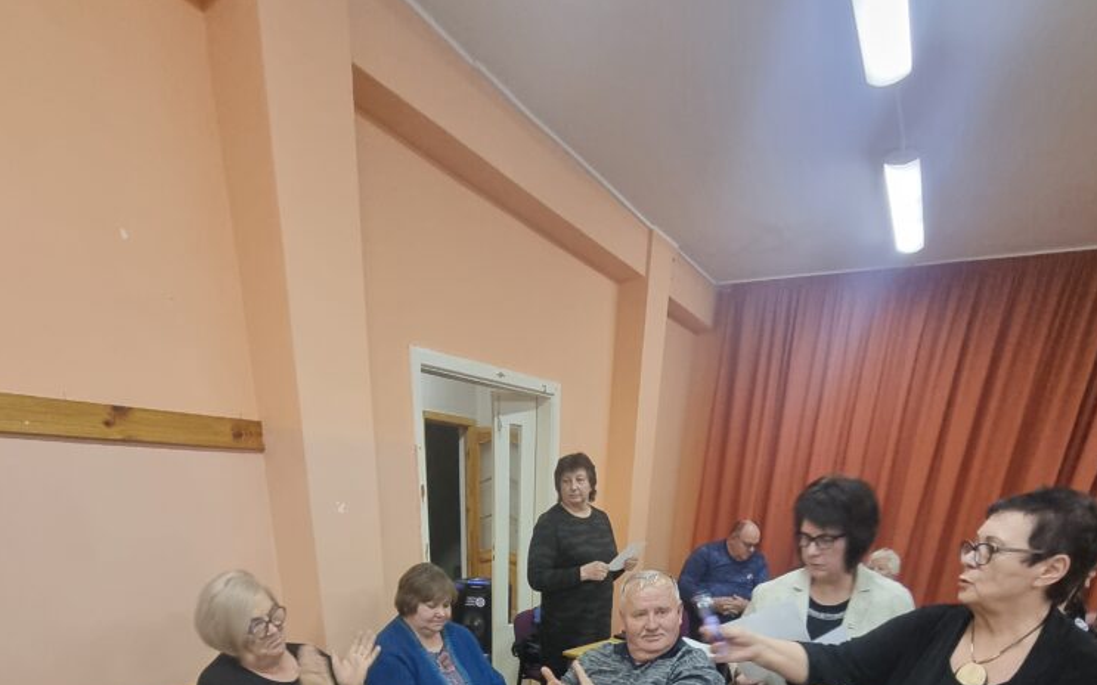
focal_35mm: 19
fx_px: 568
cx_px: 563
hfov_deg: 88.0
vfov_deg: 46.3
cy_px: 750
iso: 320
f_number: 2.2
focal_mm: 2.2
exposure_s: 1/33
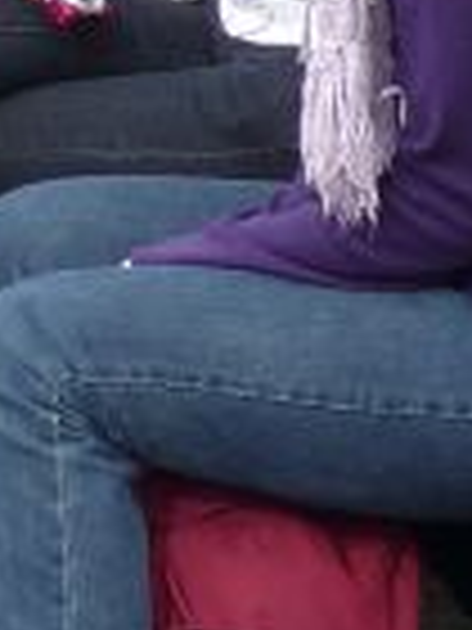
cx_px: 274
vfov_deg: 6.5
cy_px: -500
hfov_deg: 5.0
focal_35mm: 298
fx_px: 5418
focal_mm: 8
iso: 100
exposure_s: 1/200
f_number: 4.2
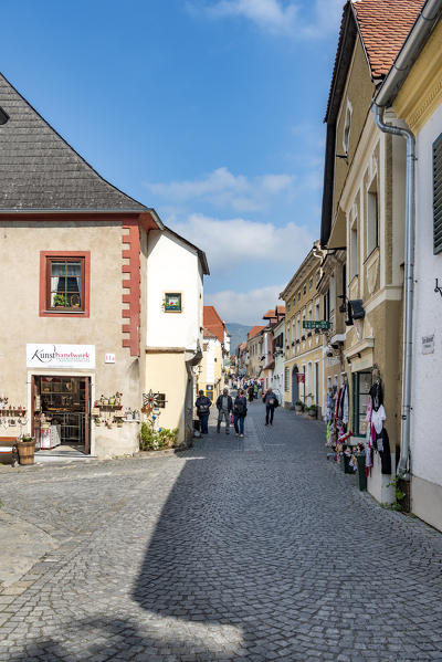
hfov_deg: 38.9
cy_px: 331
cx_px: 221
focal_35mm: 34
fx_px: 625
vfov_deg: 55.8
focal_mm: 34
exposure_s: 1/640
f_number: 8
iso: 200
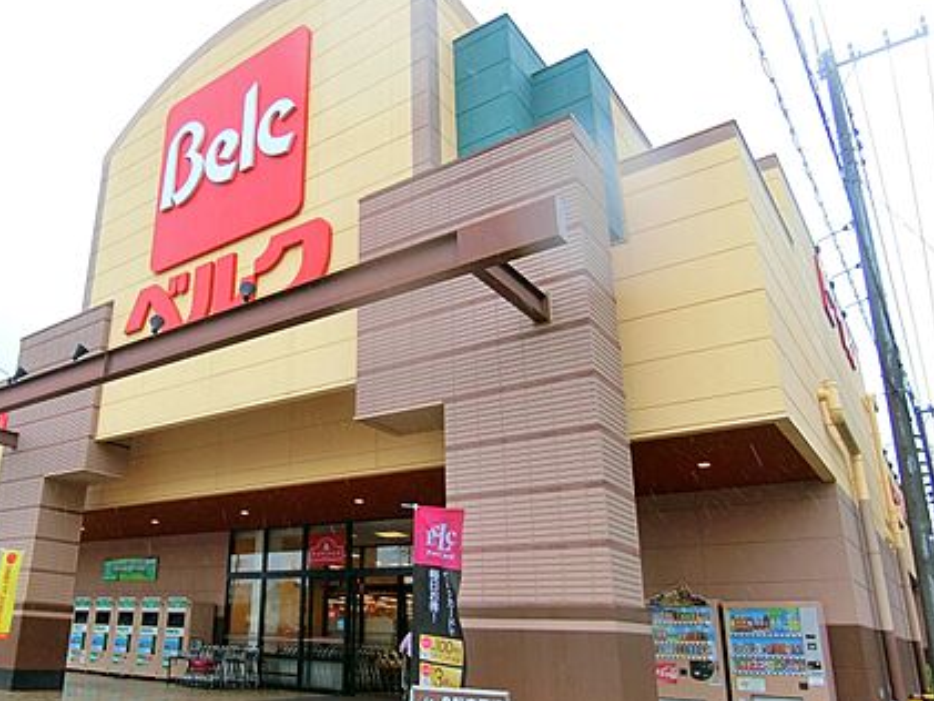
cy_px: 396
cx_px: 317
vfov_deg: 49.6
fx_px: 756
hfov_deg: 62.0
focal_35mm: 28
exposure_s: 1/320
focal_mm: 4.06
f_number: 2.7
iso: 80
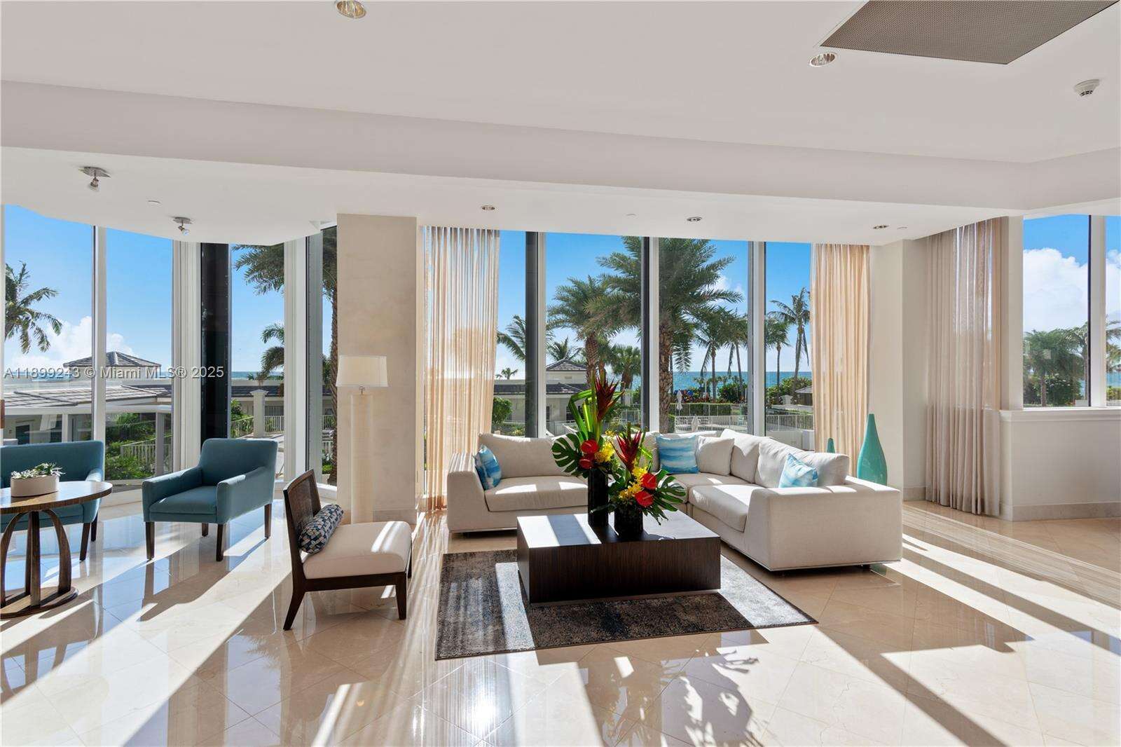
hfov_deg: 93.3
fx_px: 529
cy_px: 374
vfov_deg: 70.4
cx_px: 560
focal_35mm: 17
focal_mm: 17
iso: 200
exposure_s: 1/60
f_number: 8
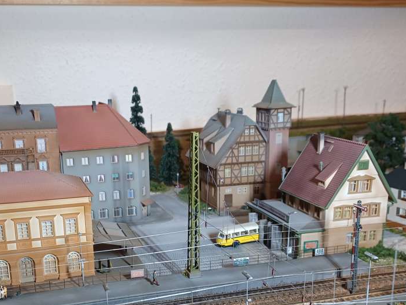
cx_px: 175
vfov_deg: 31.0
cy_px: 225
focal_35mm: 46
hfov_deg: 41.1
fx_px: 540
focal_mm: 4.6
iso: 200
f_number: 1.8
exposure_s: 1/50
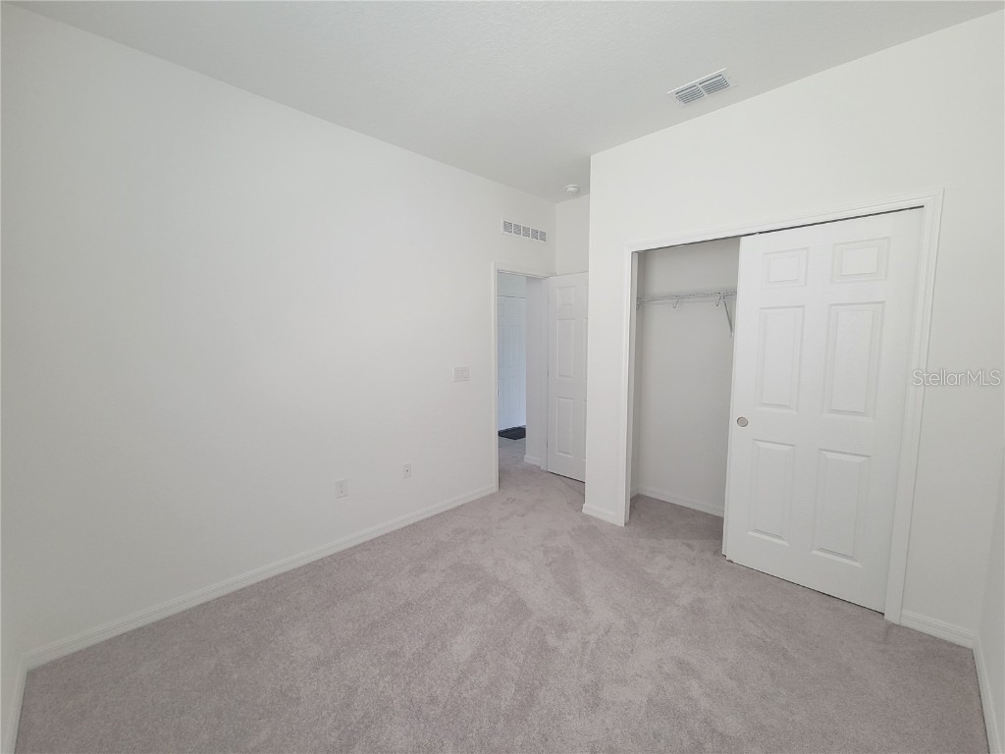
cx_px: 502
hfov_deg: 106.2
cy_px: 377
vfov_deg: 89.9
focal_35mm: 13
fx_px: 377
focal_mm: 2.2
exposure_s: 1/60
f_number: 2.2
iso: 320
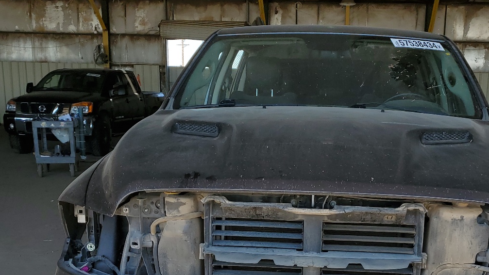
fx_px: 584
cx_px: 300
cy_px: 242
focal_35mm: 45
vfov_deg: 25.8
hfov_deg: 45.1
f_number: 1.5
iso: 50
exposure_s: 1/1000
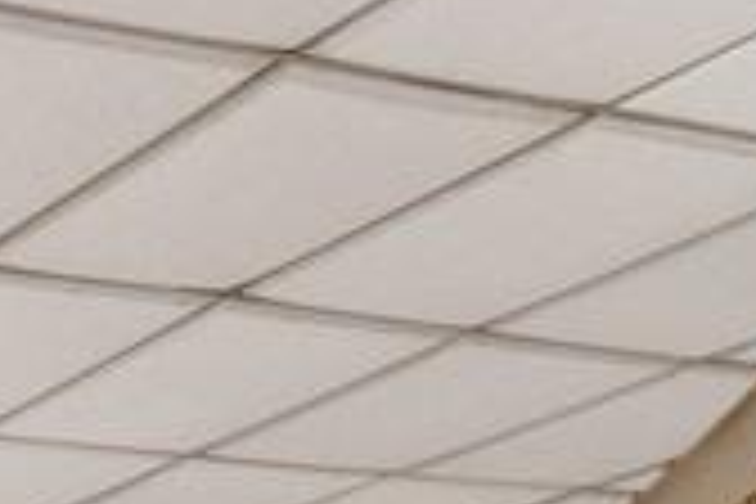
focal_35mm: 75
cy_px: 1156
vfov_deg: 13.8
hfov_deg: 15.3
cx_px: -1044
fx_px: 1575
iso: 100
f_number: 11
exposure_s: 1/1.25
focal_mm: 14
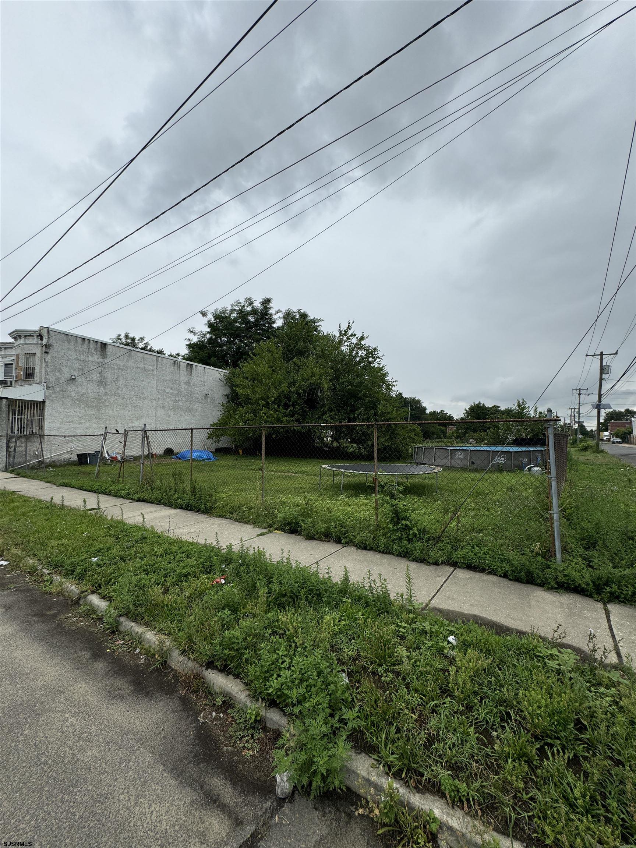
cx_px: 318
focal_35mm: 14
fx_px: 343
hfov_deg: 85.7
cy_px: 424
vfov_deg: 102.1
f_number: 2.2
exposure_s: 1/910
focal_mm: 2.22
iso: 50
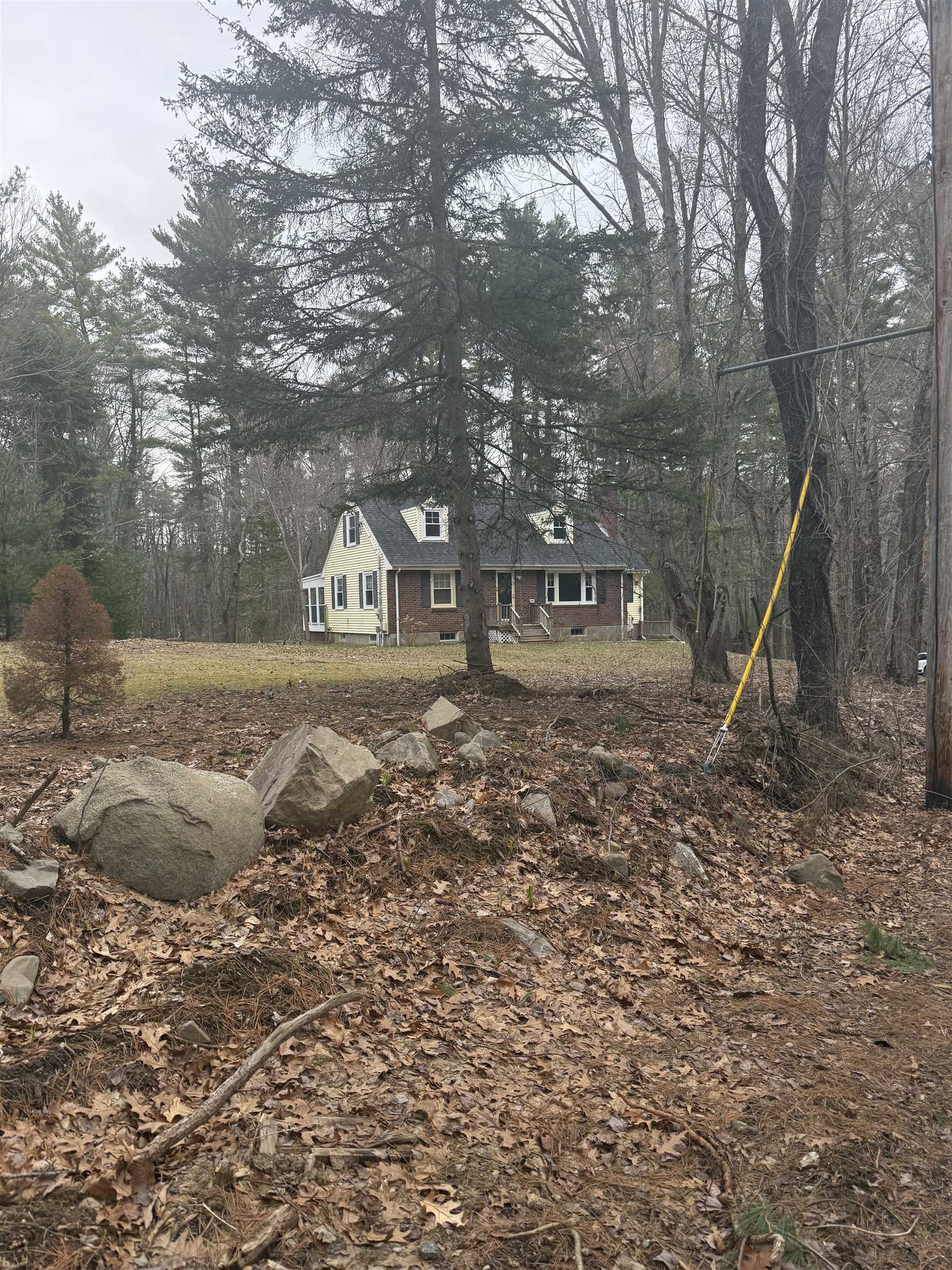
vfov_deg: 71.6
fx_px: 880
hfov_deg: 56.8
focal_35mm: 24
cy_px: 635
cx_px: 476
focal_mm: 6.76
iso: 125
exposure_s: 1/225
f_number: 1.78
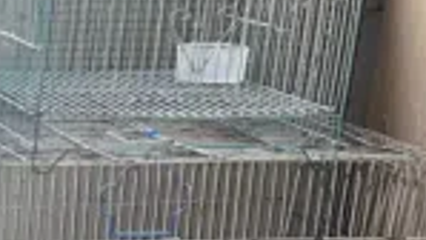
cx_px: -435
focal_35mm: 122
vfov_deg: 9.8
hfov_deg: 14.5
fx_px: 1379
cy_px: 274
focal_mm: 5.1
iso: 100
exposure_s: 1/17
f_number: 1.6
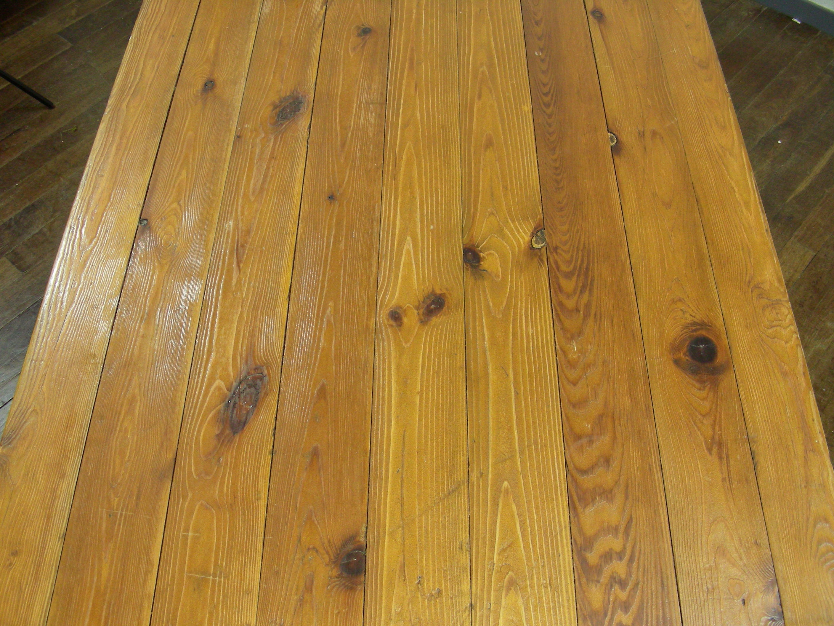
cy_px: 313
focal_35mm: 38
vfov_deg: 37.7
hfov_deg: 49.0
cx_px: 417
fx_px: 916
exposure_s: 1/9.9
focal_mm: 6.3
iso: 200
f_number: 3.5
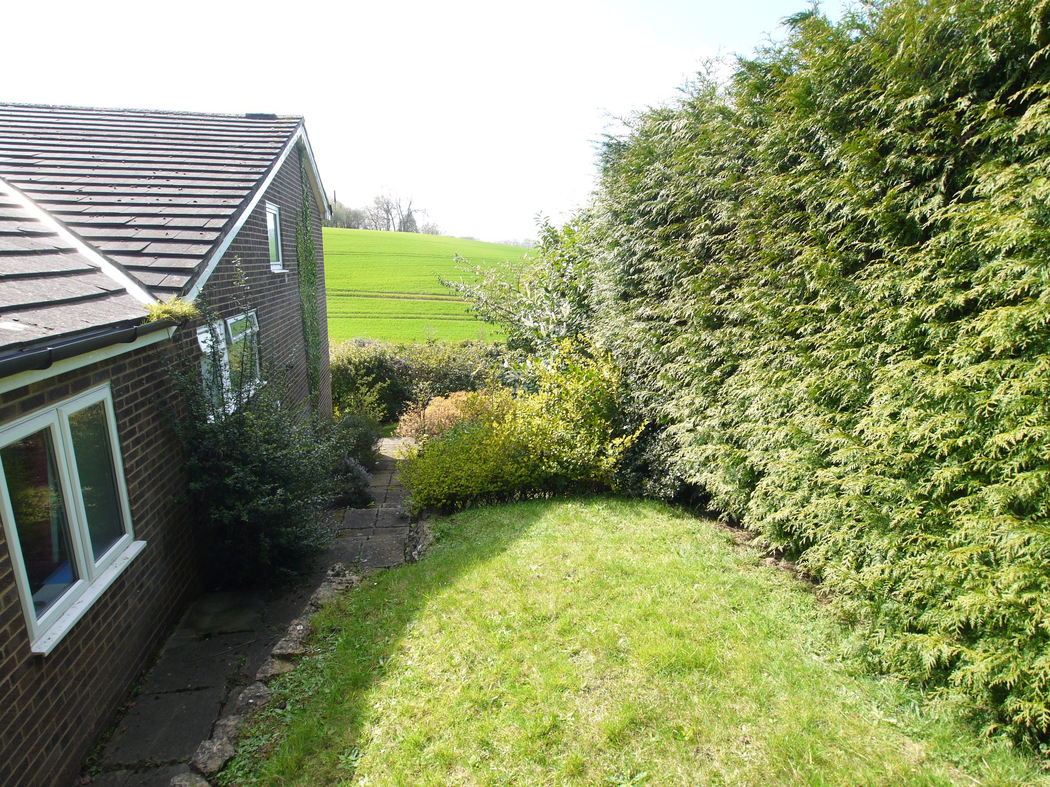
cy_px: 394
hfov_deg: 87.8
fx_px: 546
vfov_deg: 71.6
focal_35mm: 18
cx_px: 525
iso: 100
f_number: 5.6
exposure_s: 1/160
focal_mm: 9
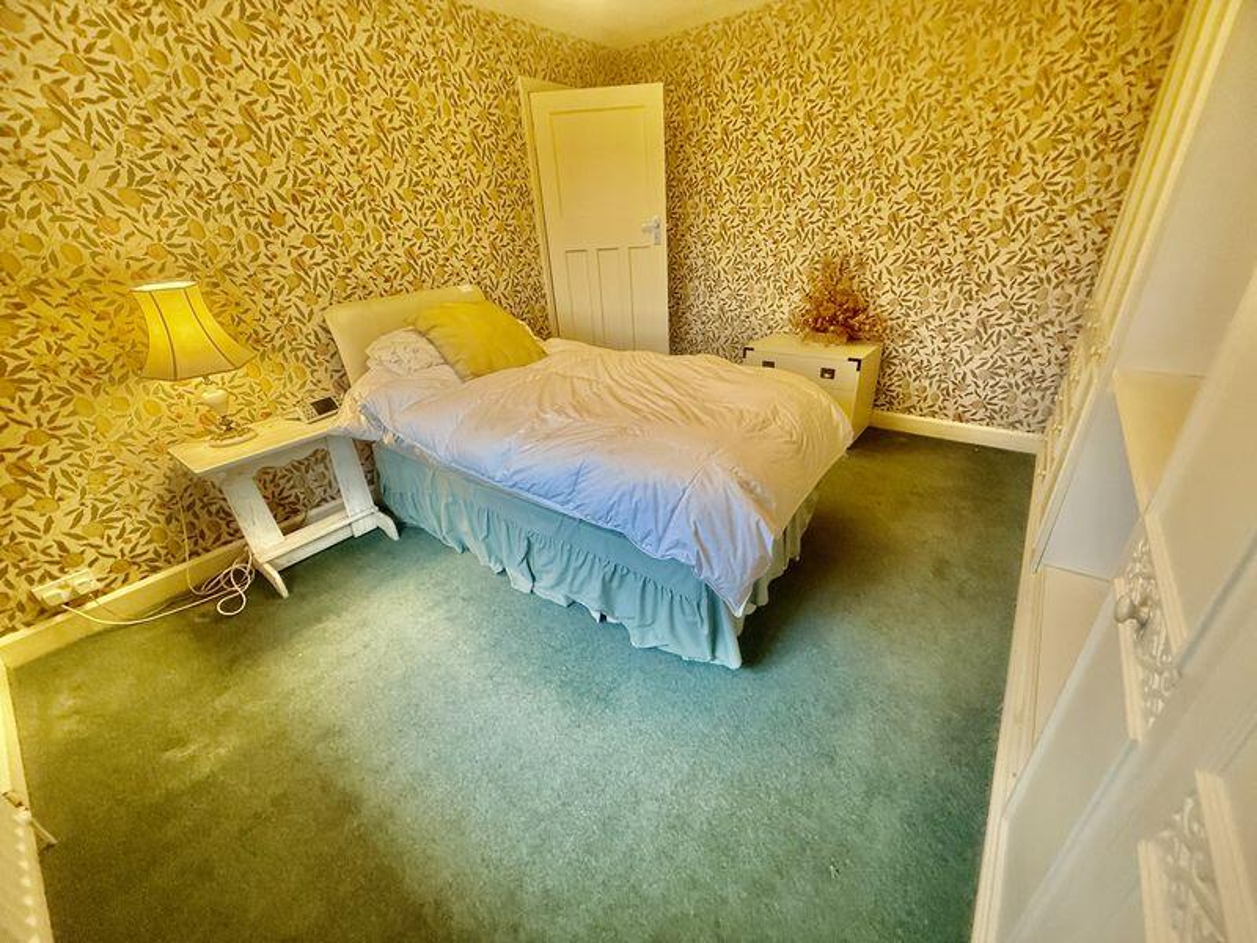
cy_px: 472
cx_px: 628
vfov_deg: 85.7
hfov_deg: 102.1
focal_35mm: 14
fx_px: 508
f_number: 2.2
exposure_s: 1/50
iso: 250
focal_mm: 2.22
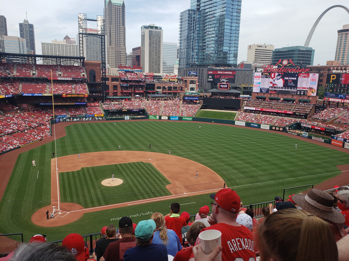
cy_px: 126
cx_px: 181
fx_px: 272
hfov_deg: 65.3
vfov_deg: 51.3
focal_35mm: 27
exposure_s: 1/1099
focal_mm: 4.3
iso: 50
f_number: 2.4
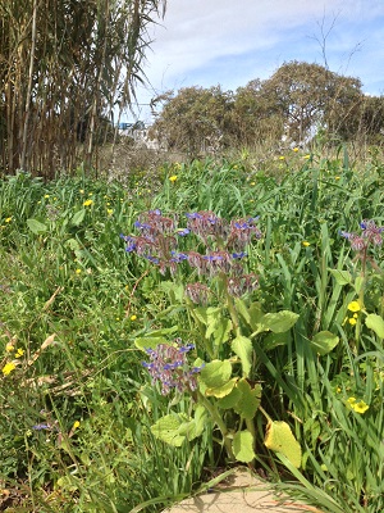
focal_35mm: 35
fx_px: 518
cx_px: 192
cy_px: 256
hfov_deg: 40.7
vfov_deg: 52.6
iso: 50
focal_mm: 4.28
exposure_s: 1/1493
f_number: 2.4
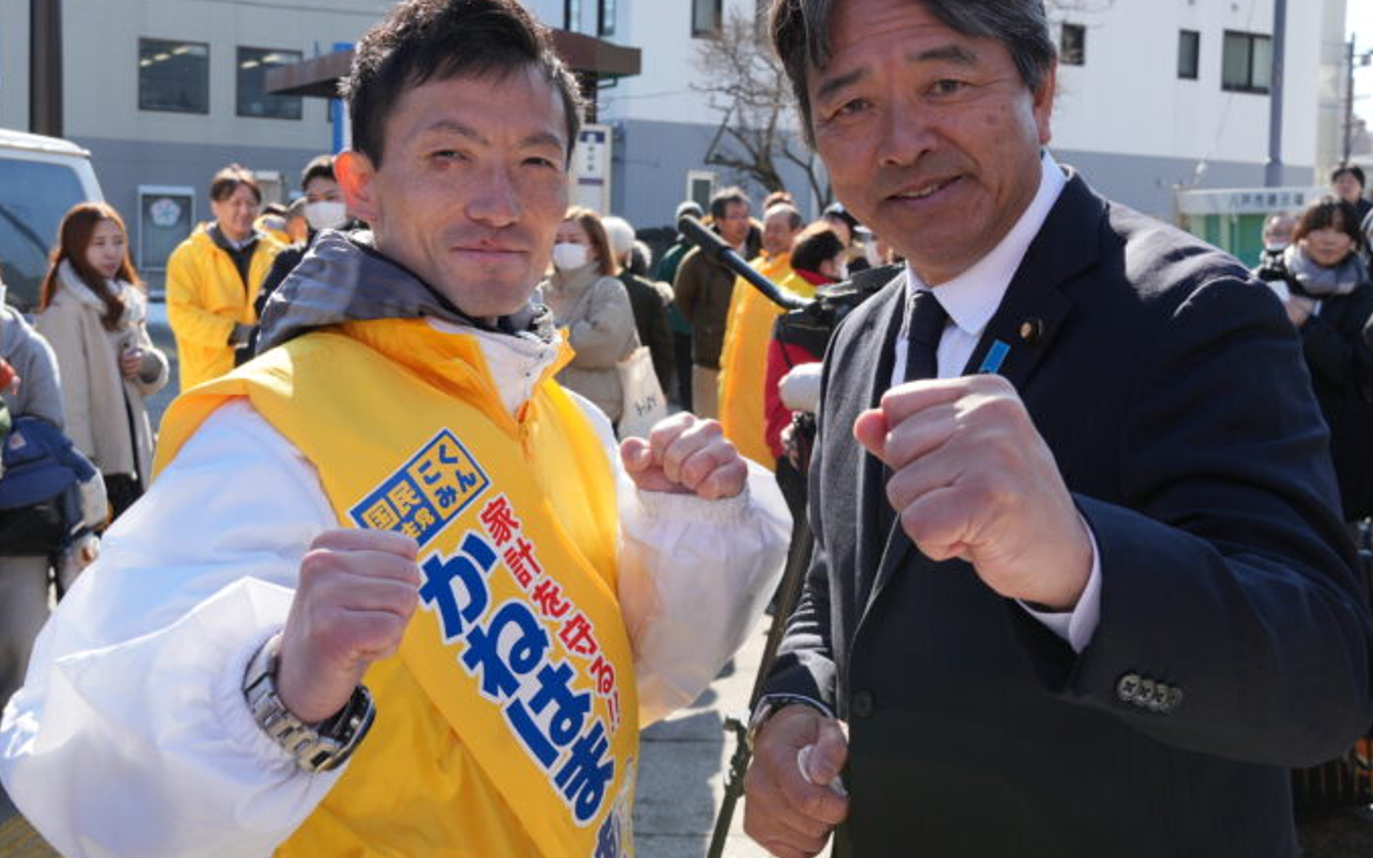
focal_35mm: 45
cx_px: 707
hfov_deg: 44.3
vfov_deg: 28.5
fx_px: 1684
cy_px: 345
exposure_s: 1/200
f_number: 6.3
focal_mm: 26
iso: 100
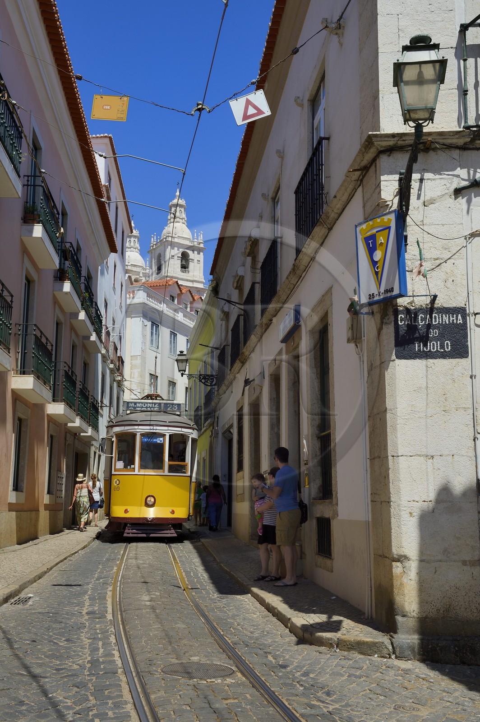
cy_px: 361
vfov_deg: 50.7
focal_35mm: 38
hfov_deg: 35.0
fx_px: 761
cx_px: 240
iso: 200
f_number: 14
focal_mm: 38
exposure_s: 1/320
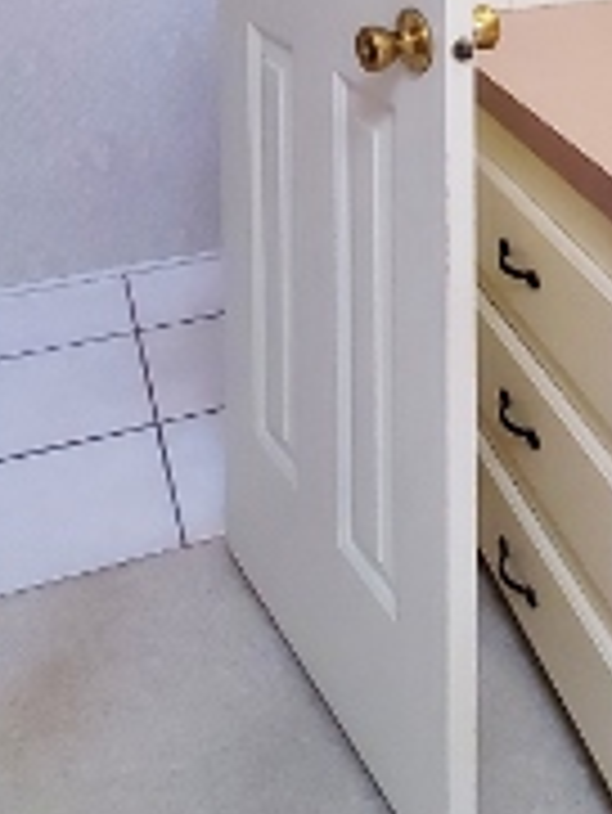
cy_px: -202
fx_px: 1083
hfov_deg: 31.2
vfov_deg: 32.6
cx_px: 436
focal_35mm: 46
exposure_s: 1/60
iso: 100
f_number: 2.2
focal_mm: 1.8
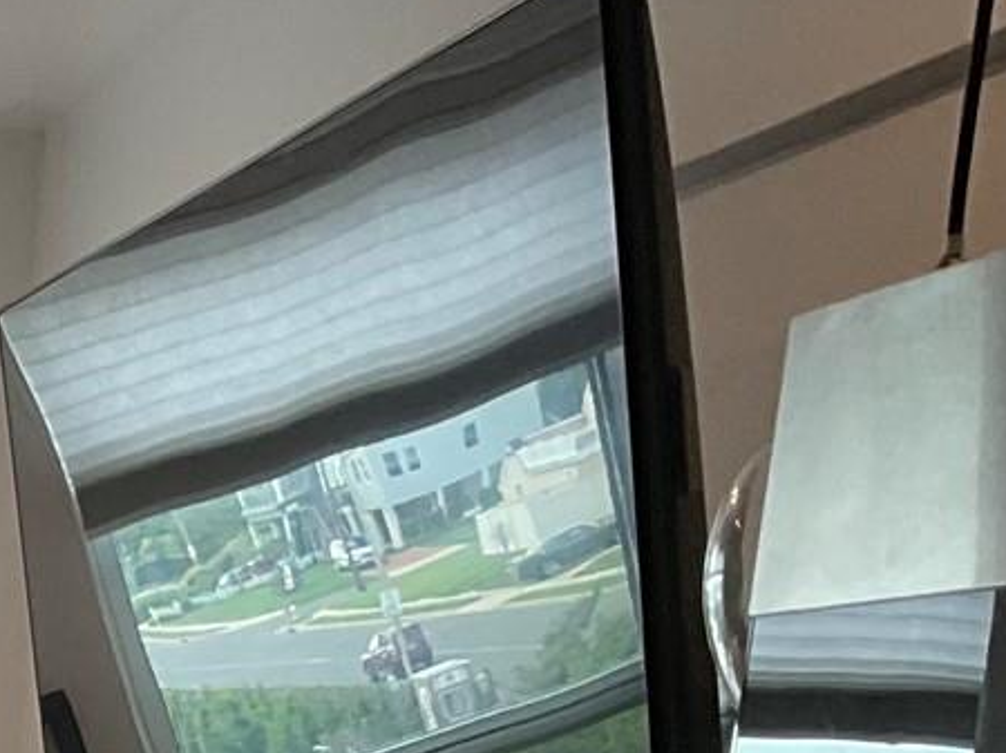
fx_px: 3834
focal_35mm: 132
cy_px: 1582
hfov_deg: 13.1
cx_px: -957
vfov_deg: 10.2
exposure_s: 1/120
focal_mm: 3
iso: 40
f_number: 1.8
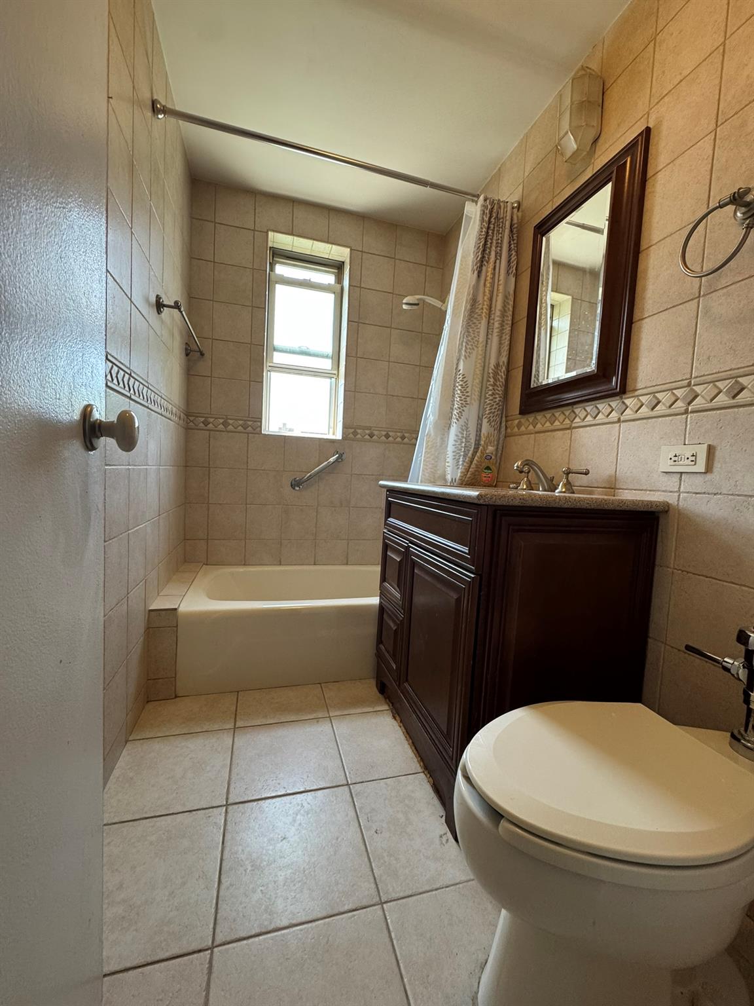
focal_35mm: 14
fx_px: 407
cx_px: 377
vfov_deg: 102.1
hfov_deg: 85.7
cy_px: 503
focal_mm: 2.22
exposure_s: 1/120
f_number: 2.2
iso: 200
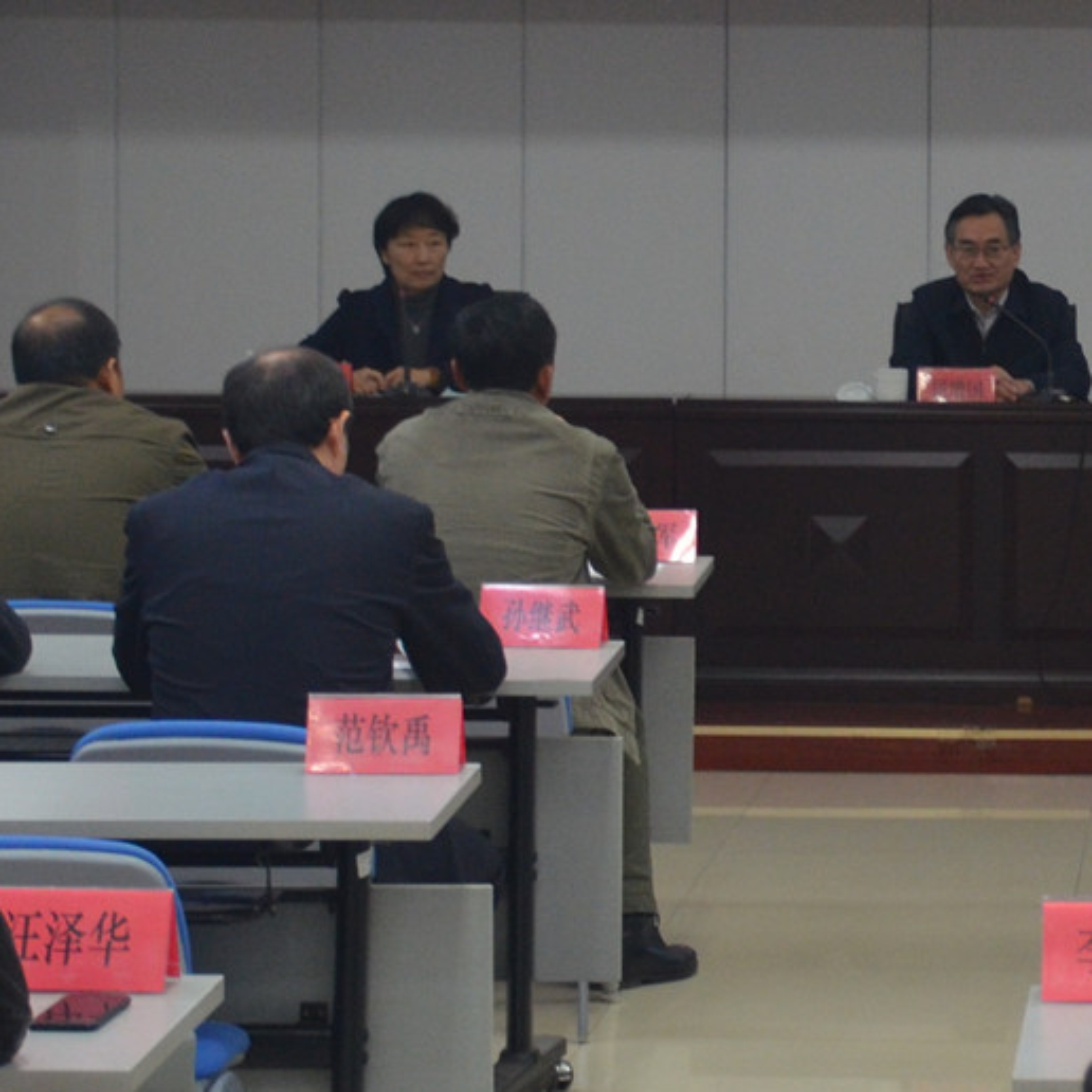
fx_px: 5639
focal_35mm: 158
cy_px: 241
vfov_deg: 11.0
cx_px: 1149
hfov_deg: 10.9
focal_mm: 32
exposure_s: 1/60
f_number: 4
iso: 560
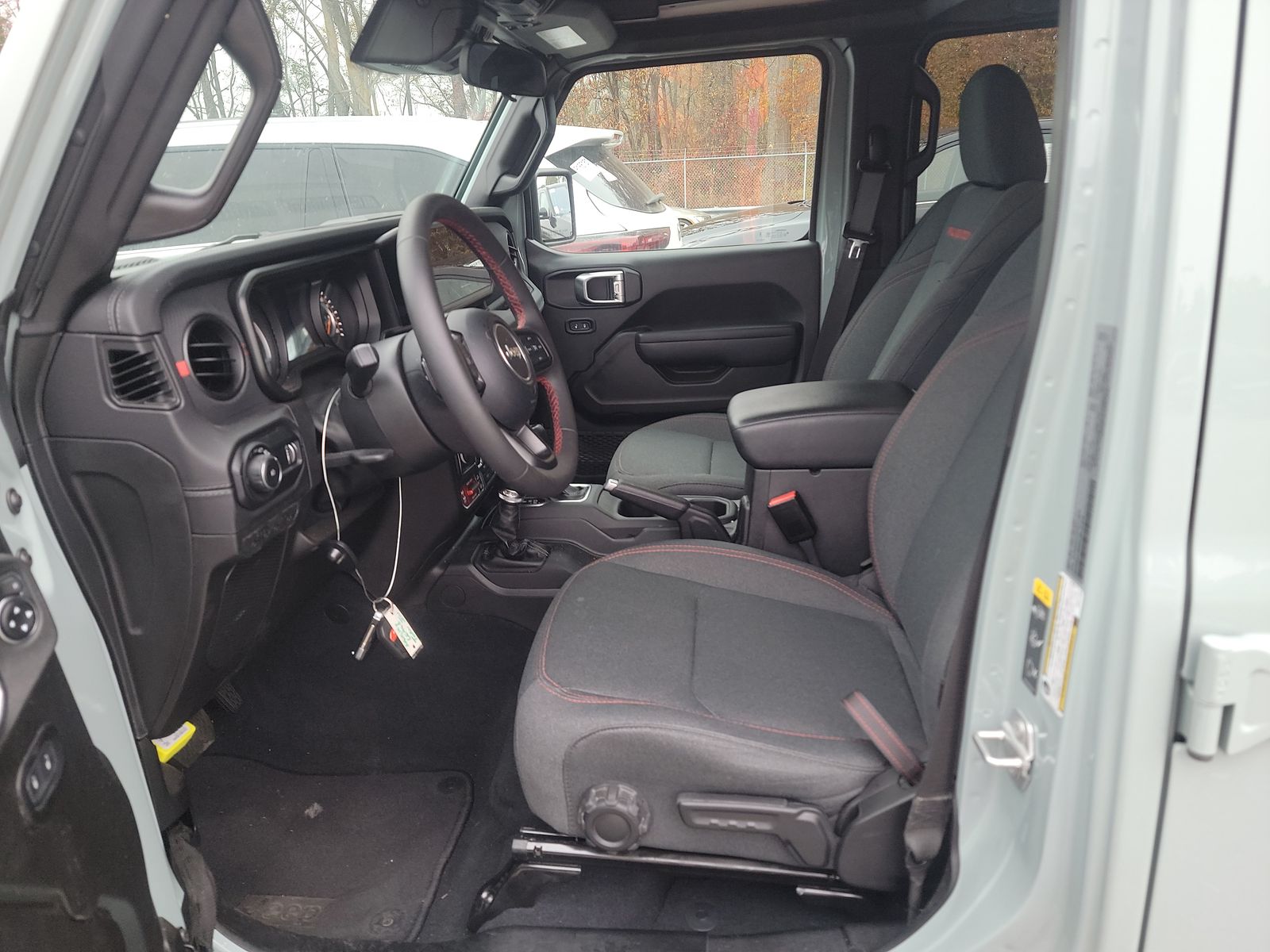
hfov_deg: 71.6
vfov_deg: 56.8
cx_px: 635
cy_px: 476
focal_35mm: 24
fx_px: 881
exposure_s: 1/59
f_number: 1.8
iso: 145
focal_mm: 6.7
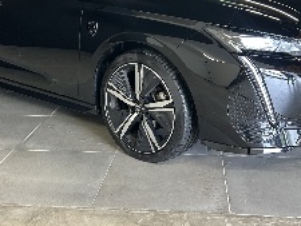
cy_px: 62
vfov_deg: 29.9
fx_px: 418
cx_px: 158
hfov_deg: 39.6
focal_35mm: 48
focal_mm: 5.7
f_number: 1.5
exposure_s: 1/50
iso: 160
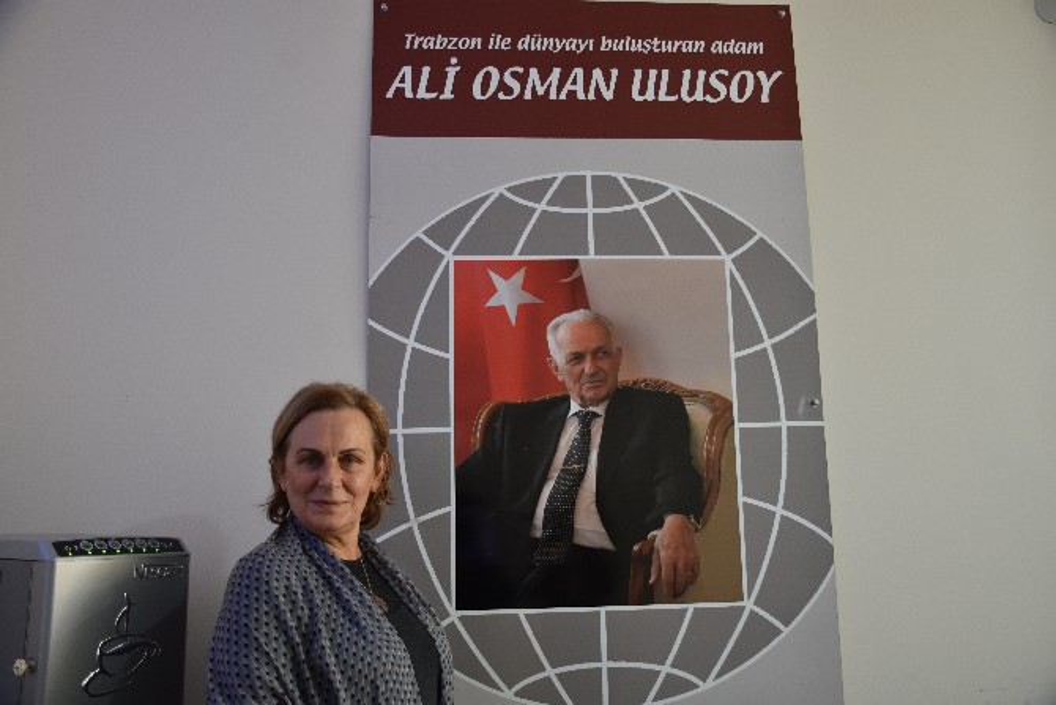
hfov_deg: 57.2
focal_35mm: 33
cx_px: 528
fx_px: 968
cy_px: 352
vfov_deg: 40.0
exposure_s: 1/15
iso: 500
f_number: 3.5
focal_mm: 22
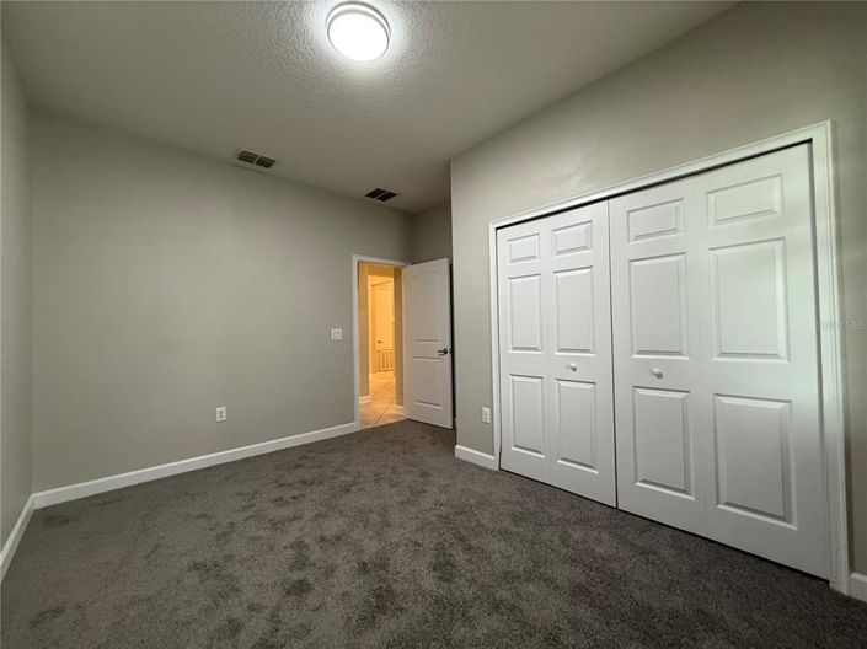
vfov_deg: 85.6
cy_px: 324
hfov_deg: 102.1
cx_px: 434
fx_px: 350
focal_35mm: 14
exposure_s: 1/60
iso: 250
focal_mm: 2.22
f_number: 2.2
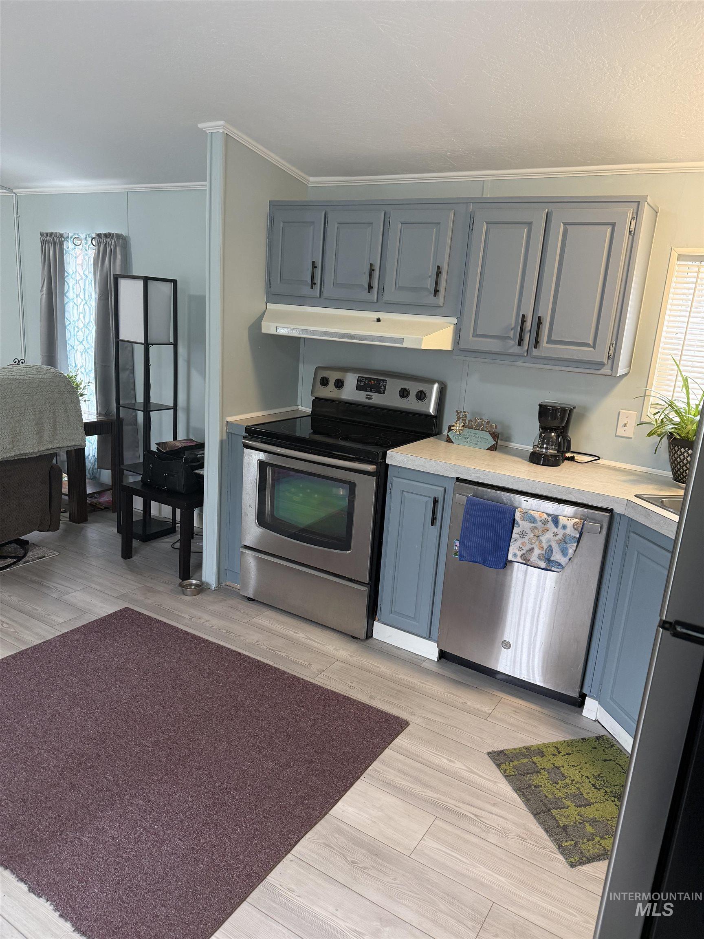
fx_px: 651
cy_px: 470
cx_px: 352
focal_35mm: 24
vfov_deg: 71.6
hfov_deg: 56.8
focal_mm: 6.76
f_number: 1.78
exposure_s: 1/60
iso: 250
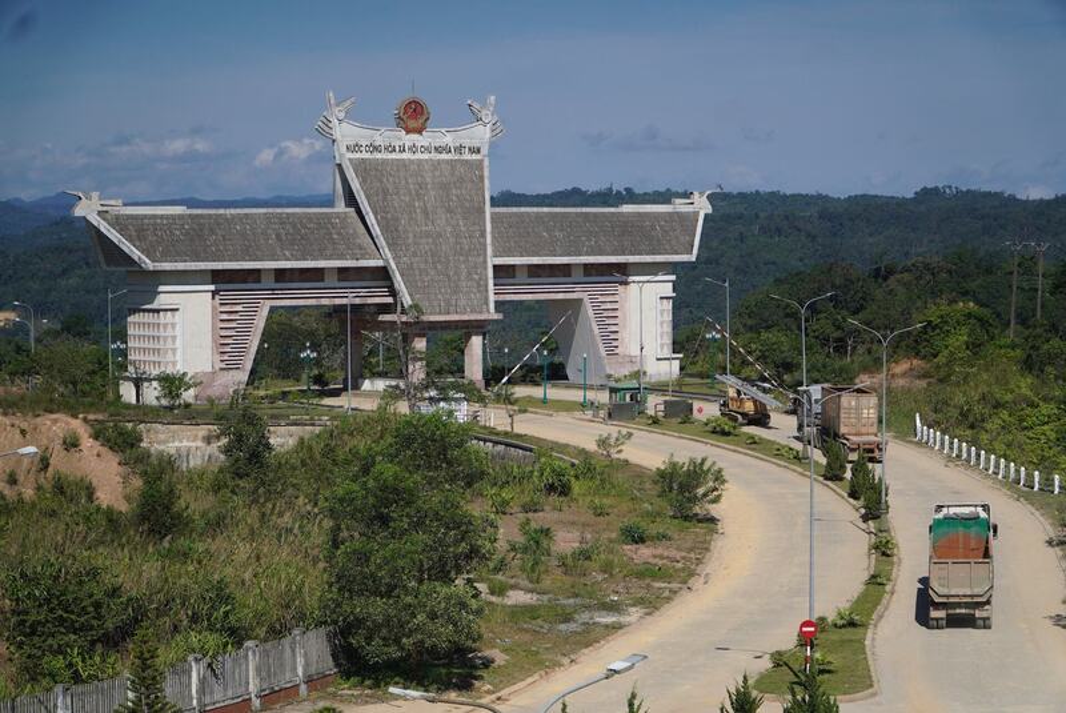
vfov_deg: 15.0
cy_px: 356
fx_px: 2712
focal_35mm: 92
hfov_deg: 22.2
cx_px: 533
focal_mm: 61
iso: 160
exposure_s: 1/2000
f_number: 4
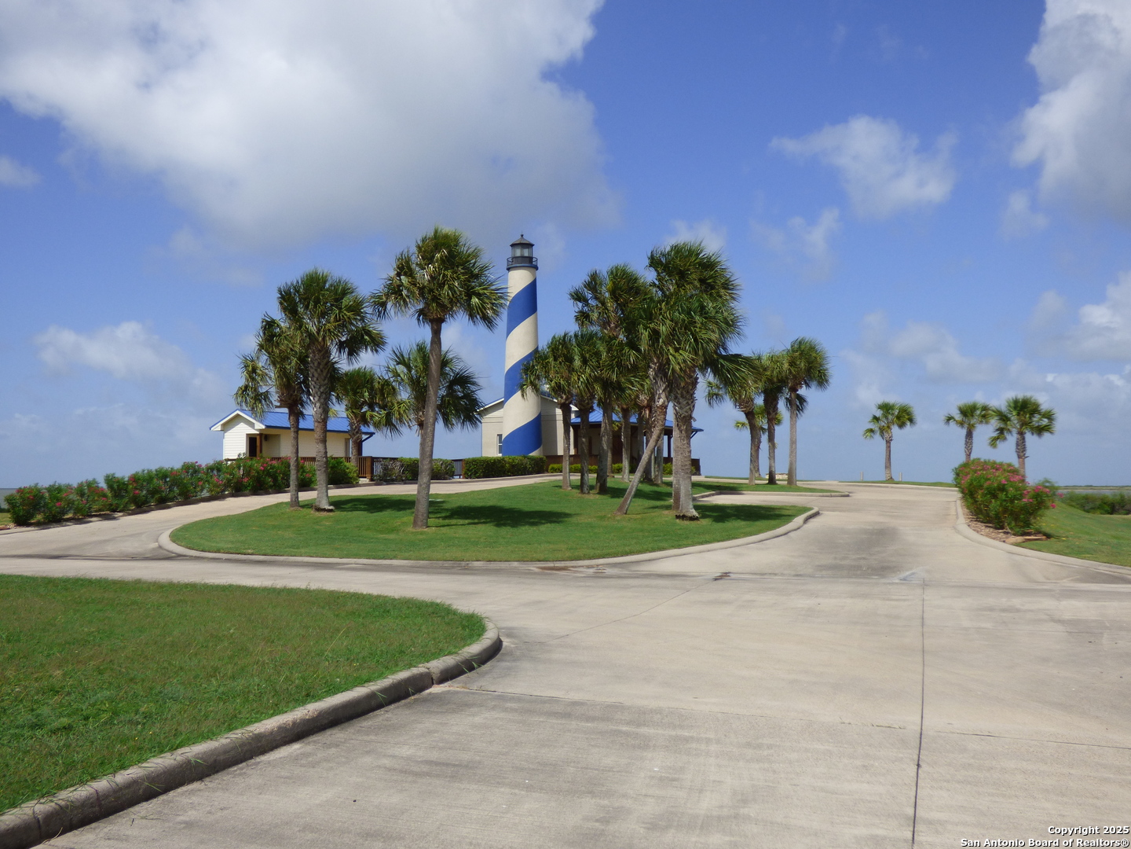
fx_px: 1111
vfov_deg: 41.8
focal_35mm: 34
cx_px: 566
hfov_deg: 54.0
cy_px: 424
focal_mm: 5.97
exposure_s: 1/2000
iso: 100
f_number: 3.4
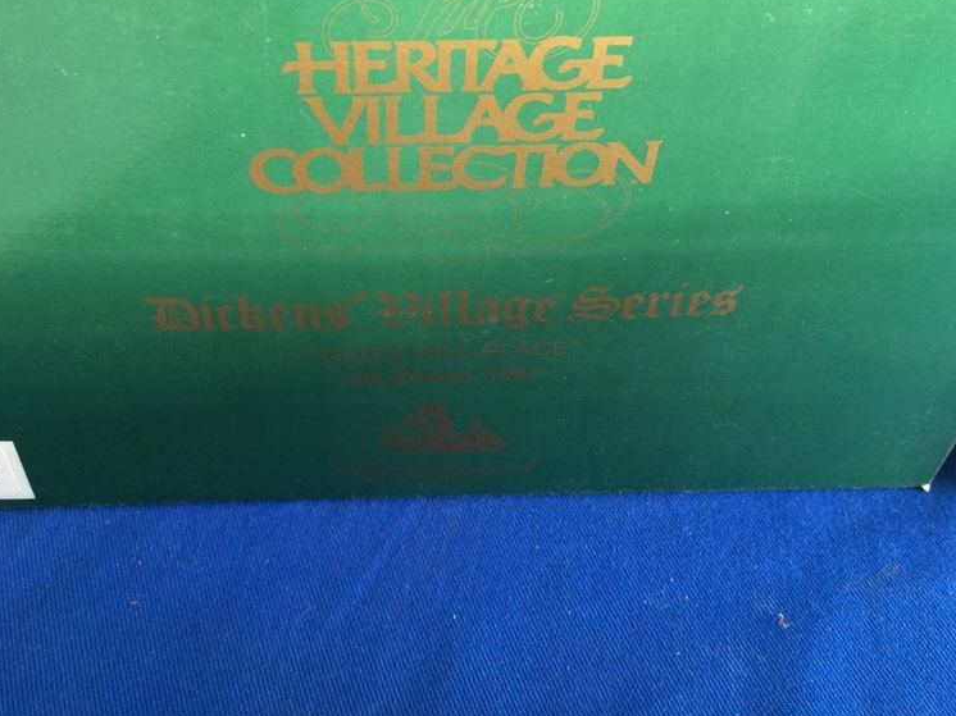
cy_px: 293
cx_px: 405
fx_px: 966
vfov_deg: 40.5
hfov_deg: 52.4
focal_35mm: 35
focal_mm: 4.15
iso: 125
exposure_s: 1/30
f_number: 2.2
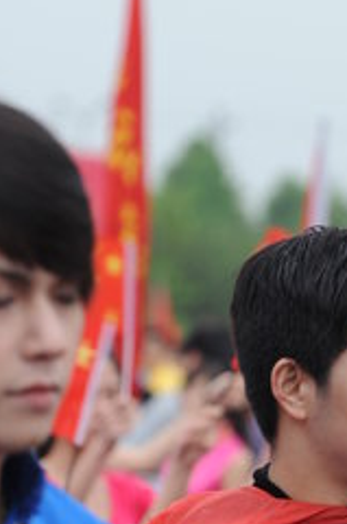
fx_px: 4908
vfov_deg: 6.1
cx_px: 326
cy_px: 480
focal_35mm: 338
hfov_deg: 4.0
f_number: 5.6
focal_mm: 135
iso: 200
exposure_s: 1/160
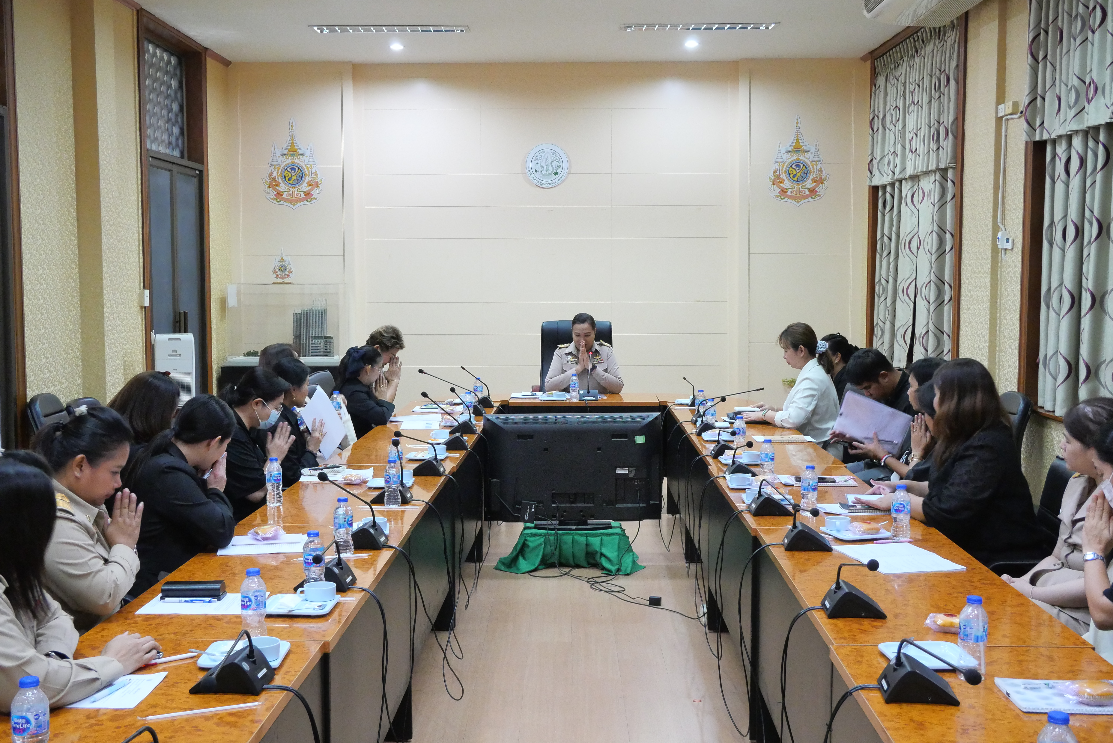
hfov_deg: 47.4
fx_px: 1268
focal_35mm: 41
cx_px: 556
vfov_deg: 32.7
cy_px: 372
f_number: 6.3
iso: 3200
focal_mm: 20
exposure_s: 1/30
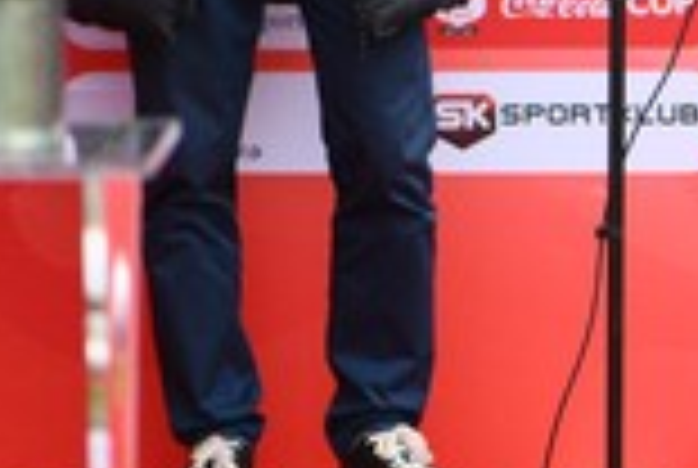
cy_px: -470
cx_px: 1234
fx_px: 10762
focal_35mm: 554
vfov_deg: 2.5
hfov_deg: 3.7
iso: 100
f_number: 5
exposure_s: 1/320
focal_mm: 105
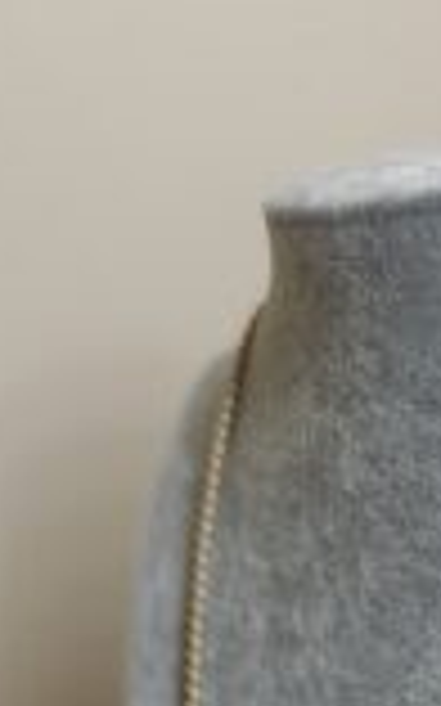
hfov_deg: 19.8
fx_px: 1251
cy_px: 706
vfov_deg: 29.5
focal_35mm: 65
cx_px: 356
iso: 200
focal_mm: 6.76
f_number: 1.78
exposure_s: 1/100
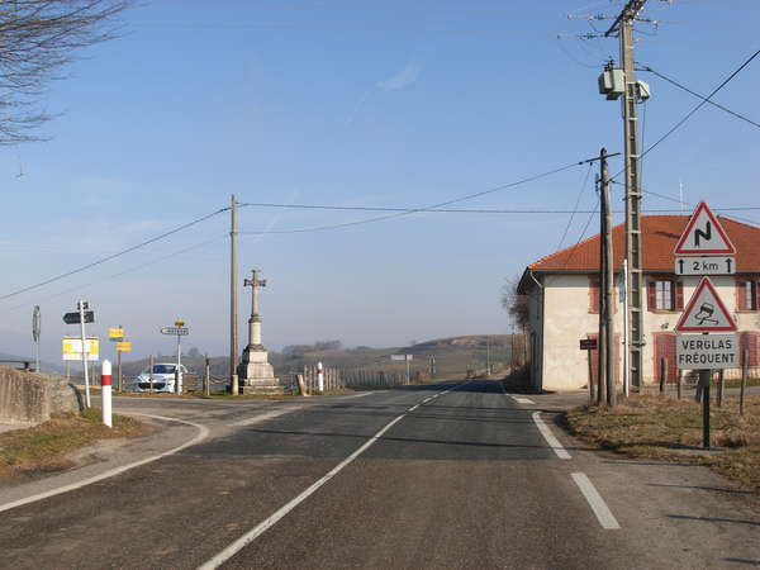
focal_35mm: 38
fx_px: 834
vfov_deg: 37.7
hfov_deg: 49.0
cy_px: 285
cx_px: 380
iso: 79
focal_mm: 6.3
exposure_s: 1/470
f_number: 4.9
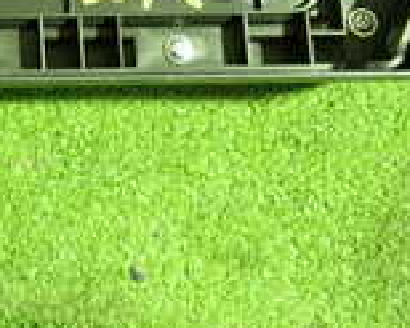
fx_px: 1382
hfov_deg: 15.6
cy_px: -187
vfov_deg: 12.7
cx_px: -189
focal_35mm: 114
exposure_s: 1/8
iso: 800
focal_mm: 5.4
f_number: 2.3
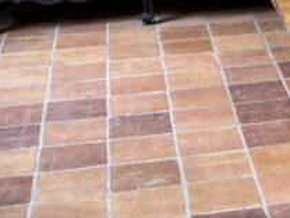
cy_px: -190
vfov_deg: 10.8
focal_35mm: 128
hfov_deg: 14.3
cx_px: 443
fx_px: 1072
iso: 100
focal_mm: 5.7
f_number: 1.5
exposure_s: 1/100
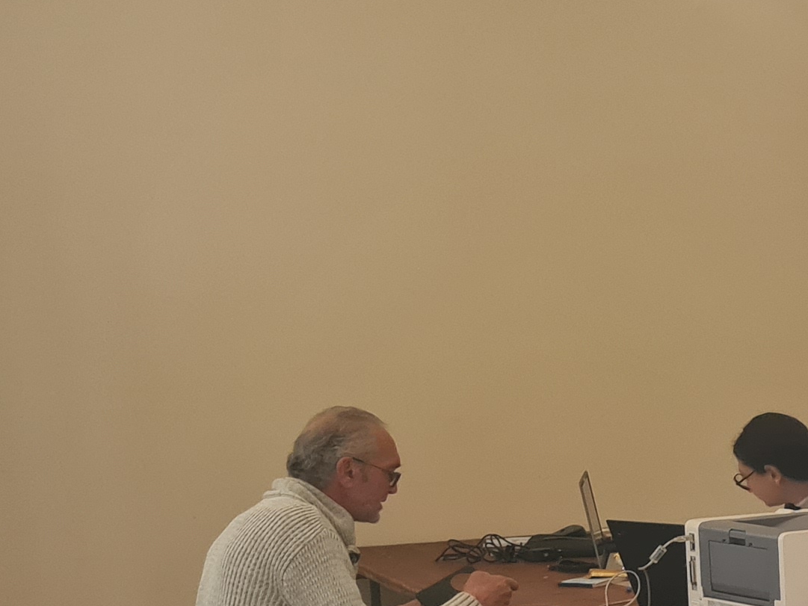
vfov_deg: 14.9
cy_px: 631
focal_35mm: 97
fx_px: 2264
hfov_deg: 17.7
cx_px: 1286
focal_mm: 5.4
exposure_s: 1/100
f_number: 1.8
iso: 200
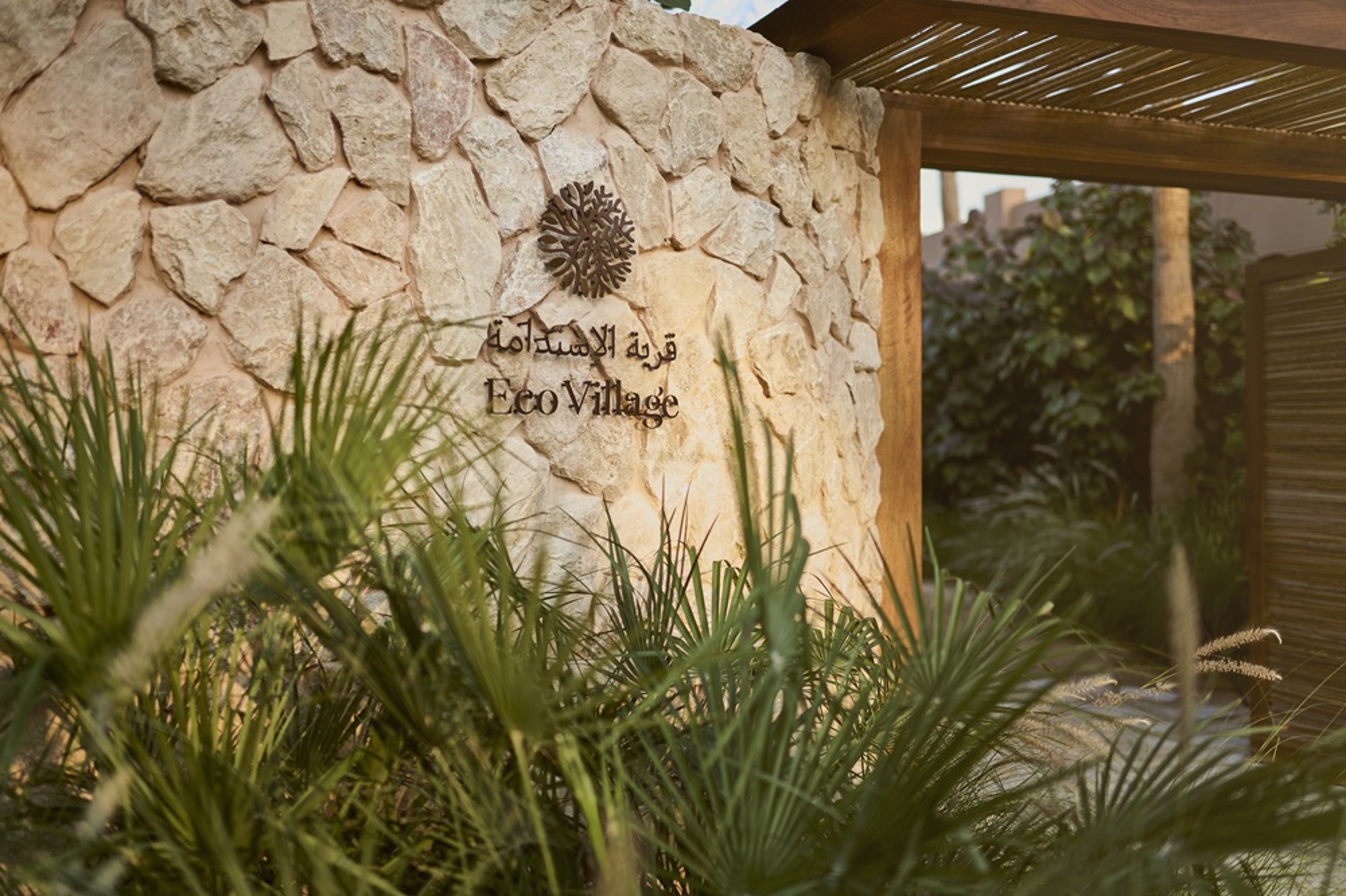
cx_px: 673
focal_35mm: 35
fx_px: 1308
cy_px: 448
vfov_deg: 37.8
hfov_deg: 54.5
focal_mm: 35
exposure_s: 1/640
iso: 250
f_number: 1.4
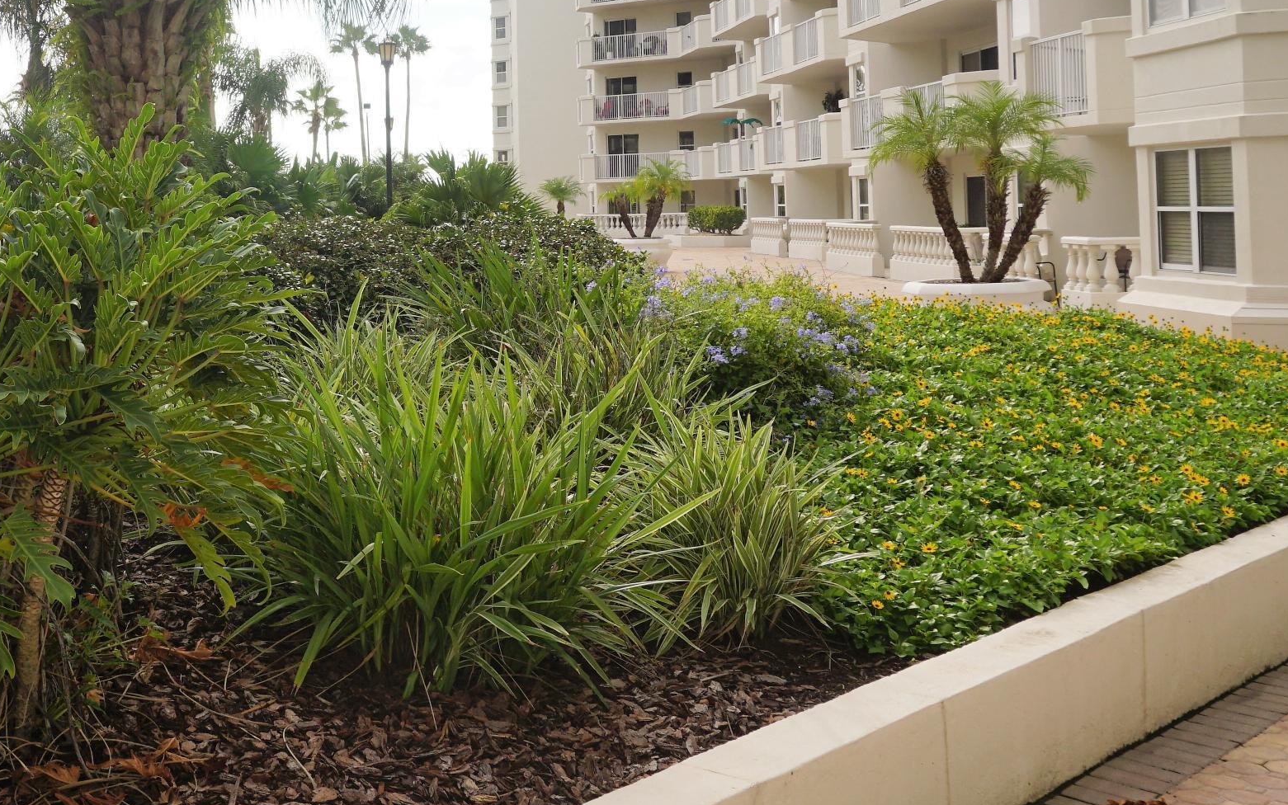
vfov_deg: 26.8
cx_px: 317
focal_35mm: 47
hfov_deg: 41.4
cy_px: 128
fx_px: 1650
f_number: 10
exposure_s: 1/160
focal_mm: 16
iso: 100
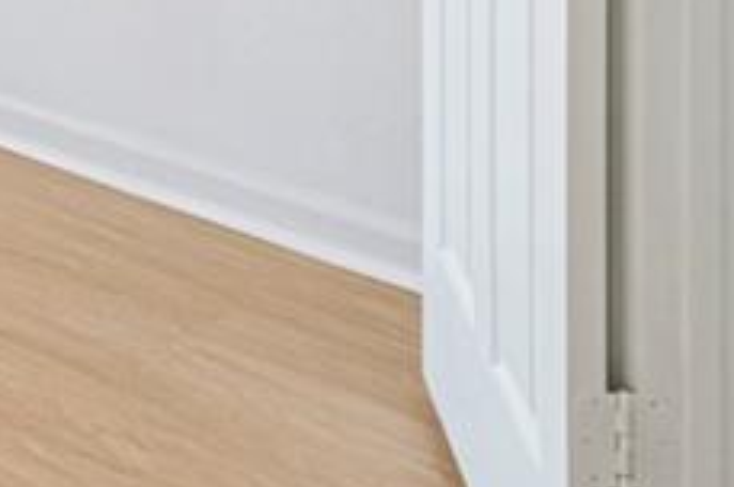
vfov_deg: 11.5
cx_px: -269
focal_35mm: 105
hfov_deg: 18.0
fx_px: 2138
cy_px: -535
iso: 320
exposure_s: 1/4
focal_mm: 10
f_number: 10
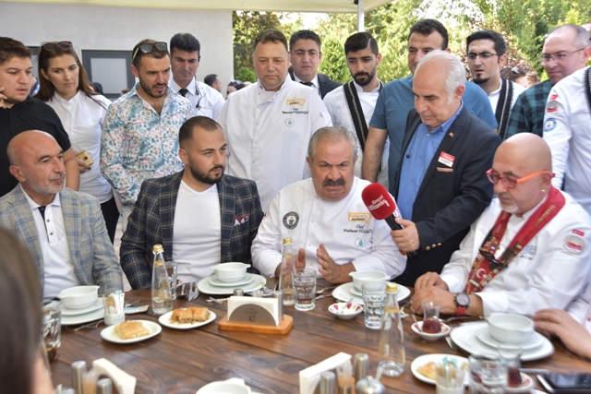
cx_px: 296
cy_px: 197
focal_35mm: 38
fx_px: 624
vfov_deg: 35.1
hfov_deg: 50.7
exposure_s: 1/200
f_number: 5
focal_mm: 38
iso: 320
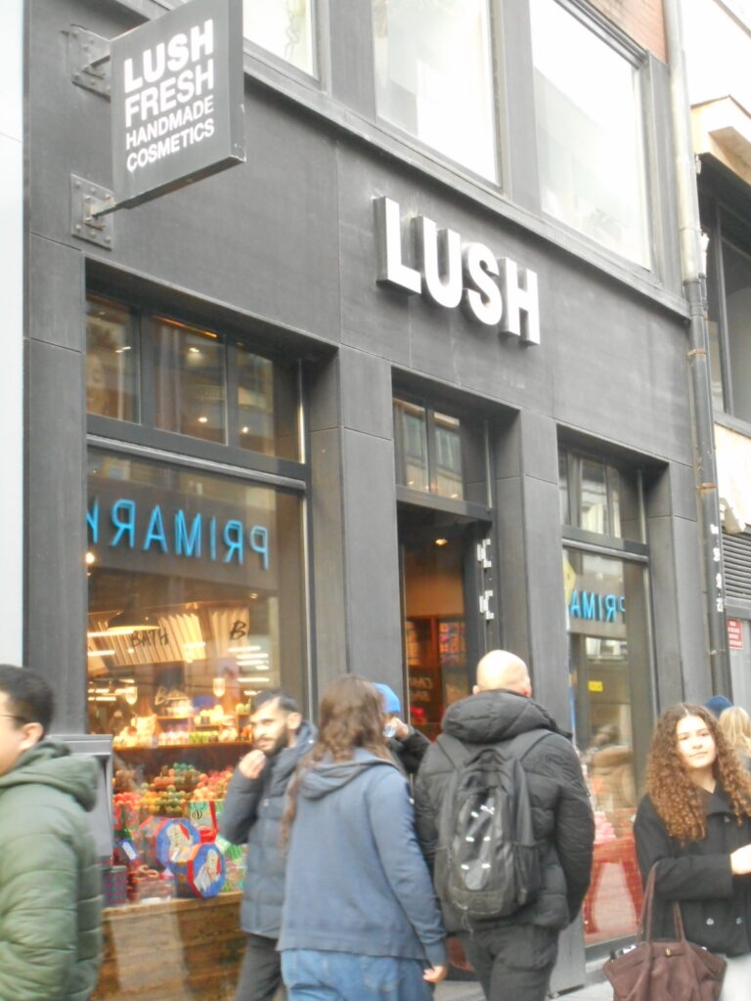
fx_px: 1707
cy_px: 500
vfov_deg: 32.7
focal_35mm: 59
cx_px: 376
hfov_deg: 24.8
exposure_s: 1/60
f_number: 5.1
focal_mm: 10.5
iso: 720
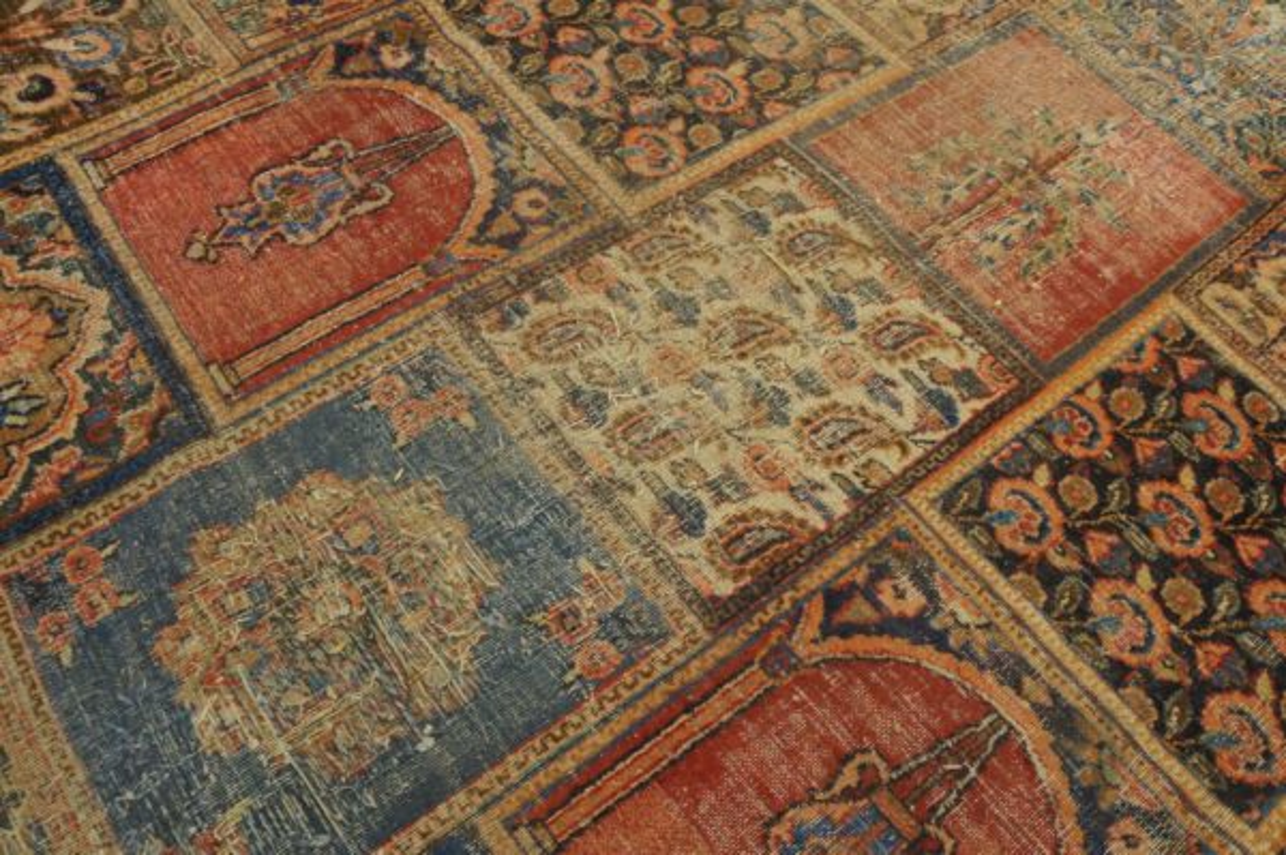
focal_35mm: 27
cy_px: 428
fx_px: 964
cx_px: 643
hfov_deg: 67.4
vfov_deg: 47.9
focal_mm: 18
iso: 1000
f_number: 4
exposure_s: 1/60
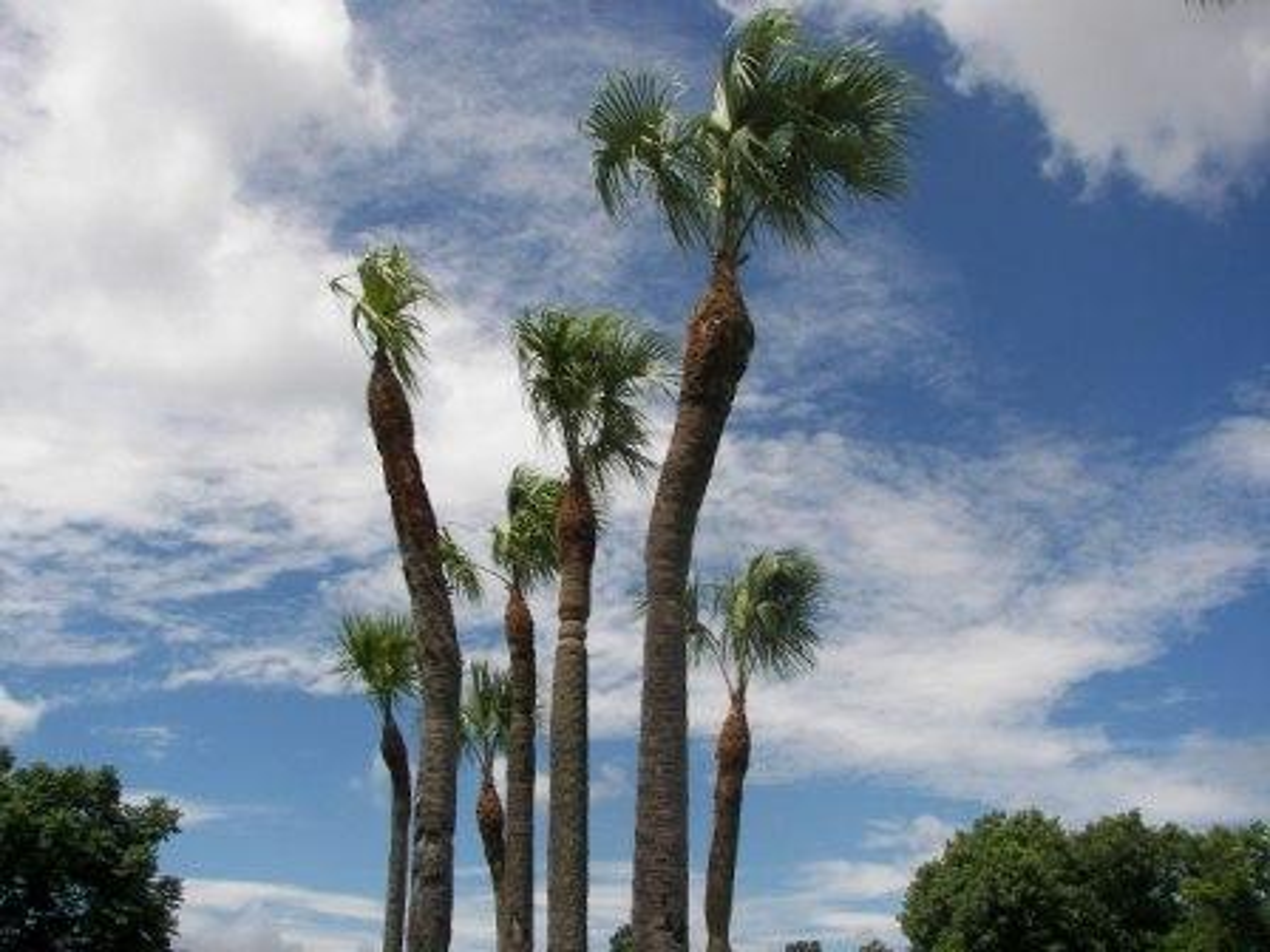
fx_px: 1321
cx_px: 635
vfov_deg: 39.7
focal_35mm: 36
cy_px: 476
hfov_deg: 51.4
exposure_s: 1/800
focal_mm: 6
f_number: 4
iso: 50
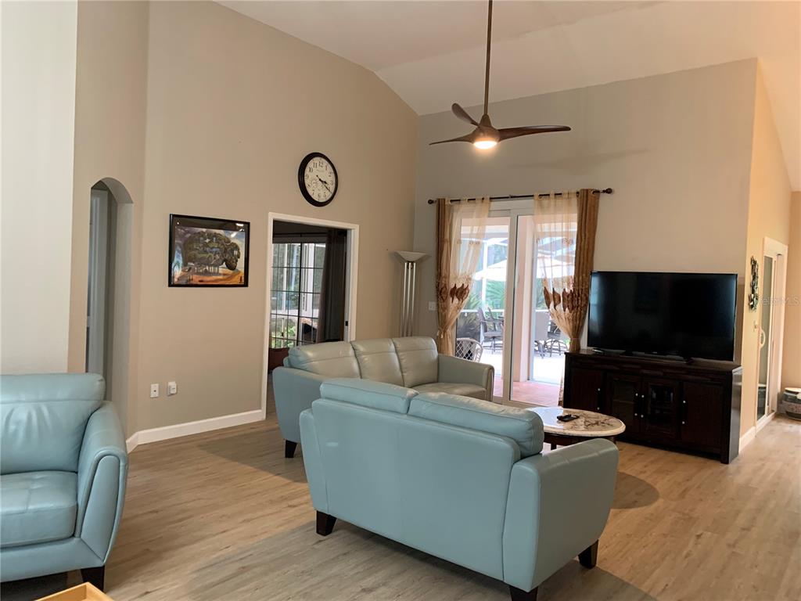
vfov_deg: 53.1
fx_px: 602
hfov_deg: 67.3
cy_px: 300
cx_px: 400
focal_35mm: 26
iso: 250
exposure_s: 1/60
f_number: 1.8
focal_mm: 4.25
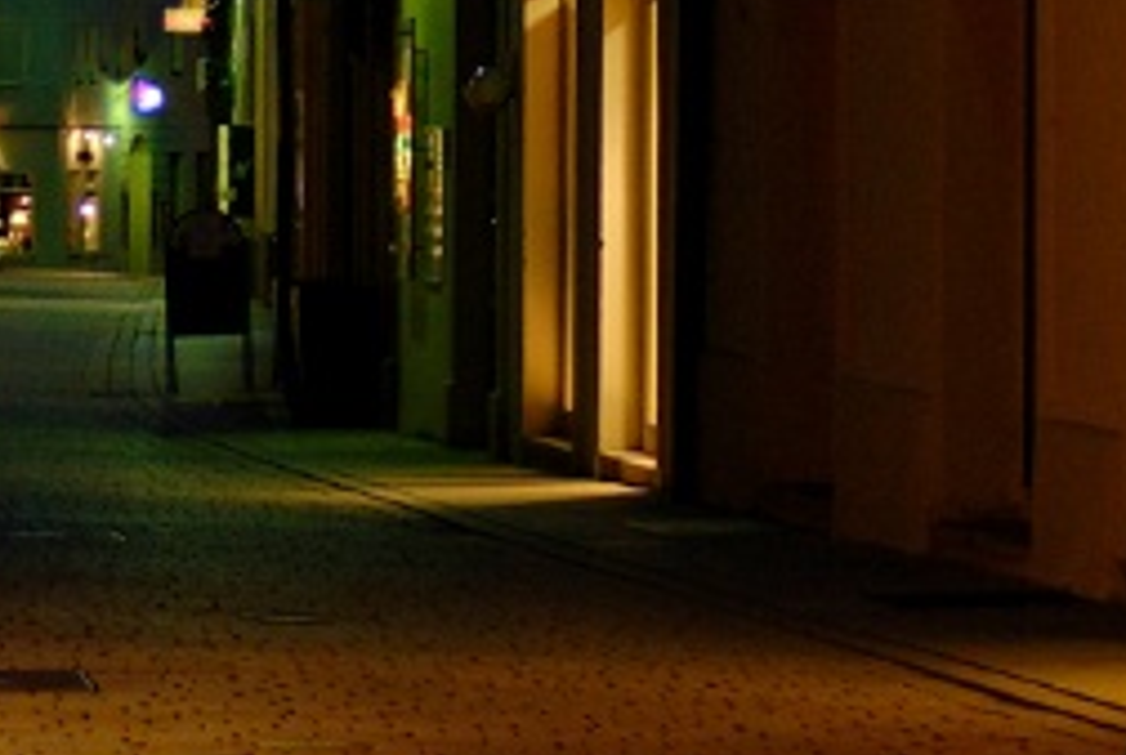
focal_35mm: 236
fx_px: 7395
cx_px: 31
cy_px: -63
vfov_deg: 5.8
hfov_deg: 8.7
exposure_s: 1/40
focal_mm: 30
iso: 250
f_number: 1.7
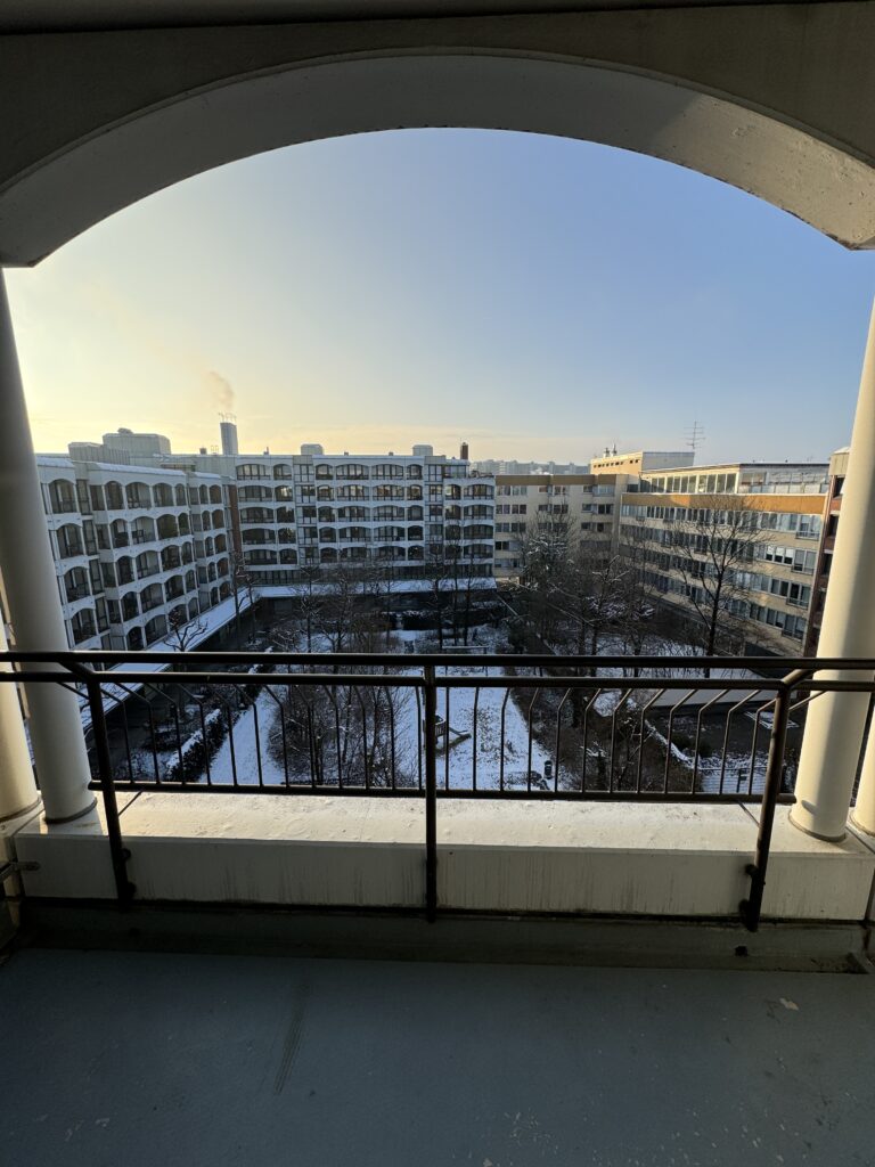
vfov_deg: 102.1
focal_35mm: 14
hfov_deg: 85.7
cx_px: 438
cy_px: 584
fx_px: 472
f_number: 2.2
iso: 50
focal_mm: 2.22
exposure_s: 1/1346
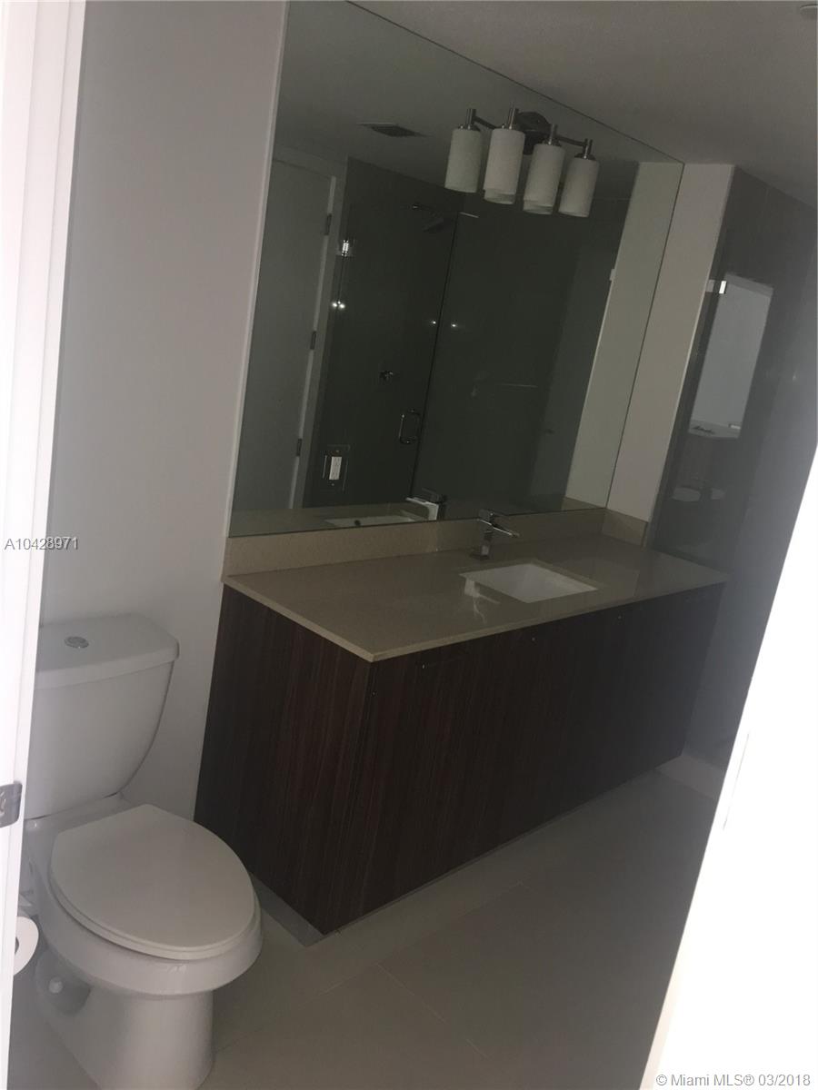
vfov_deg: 61.7
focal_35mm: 29
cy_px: 545
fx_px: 914
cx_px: 409
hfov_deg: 48.2
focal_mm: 4.15
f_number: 2.2
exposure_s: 1/30
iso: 80
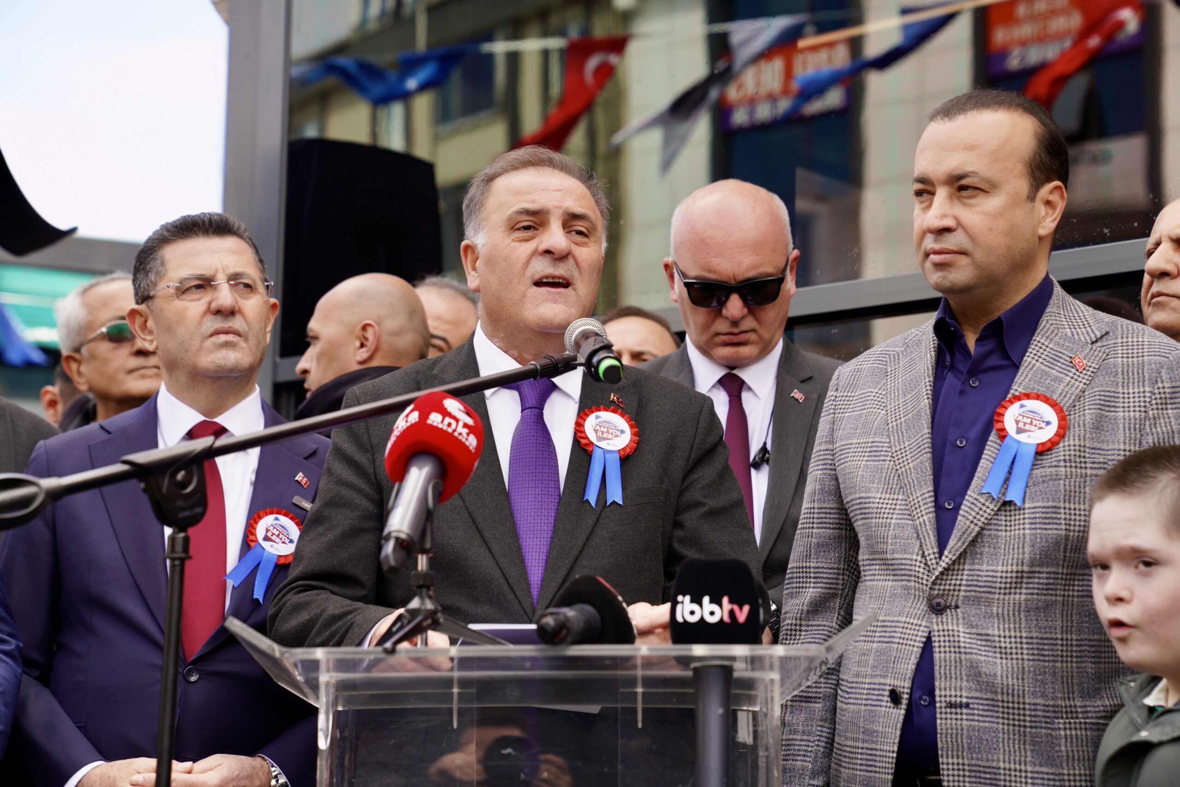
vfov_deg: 19.5
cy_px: 394
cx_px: 590
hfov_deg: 28.8
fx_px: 2294
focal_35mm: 70
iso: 160
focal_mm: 70
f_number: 4
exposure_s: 1/320
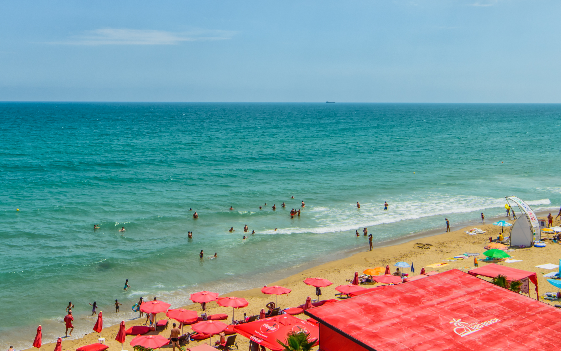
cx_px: 231
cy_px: 30
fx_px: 596
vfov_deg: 31.1
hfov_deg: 50.1
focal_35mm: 39
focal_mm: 14
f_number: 8
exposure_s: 1/500
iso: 100
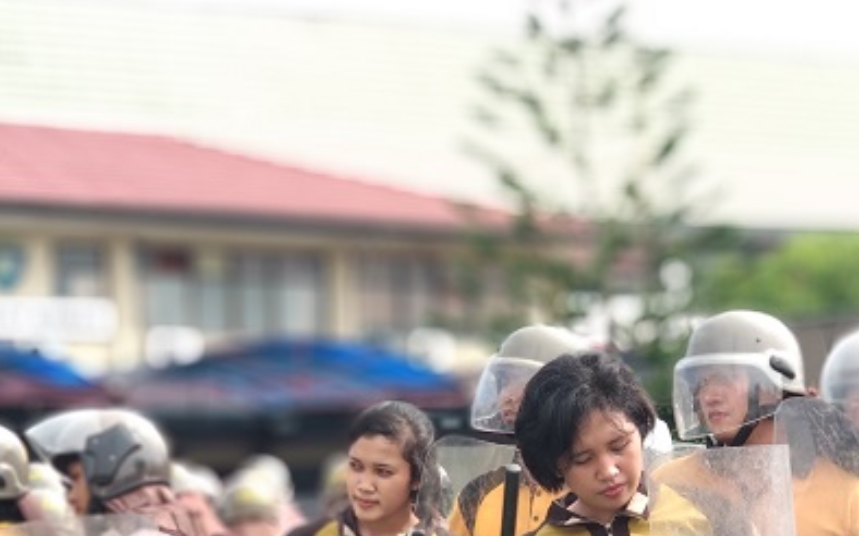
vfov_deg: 13.1
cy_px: 563
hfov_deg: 21.1
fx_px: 2294
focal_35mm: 98
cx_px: 589
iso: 100
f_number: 2.6
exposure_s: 1/212
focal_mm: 5.99
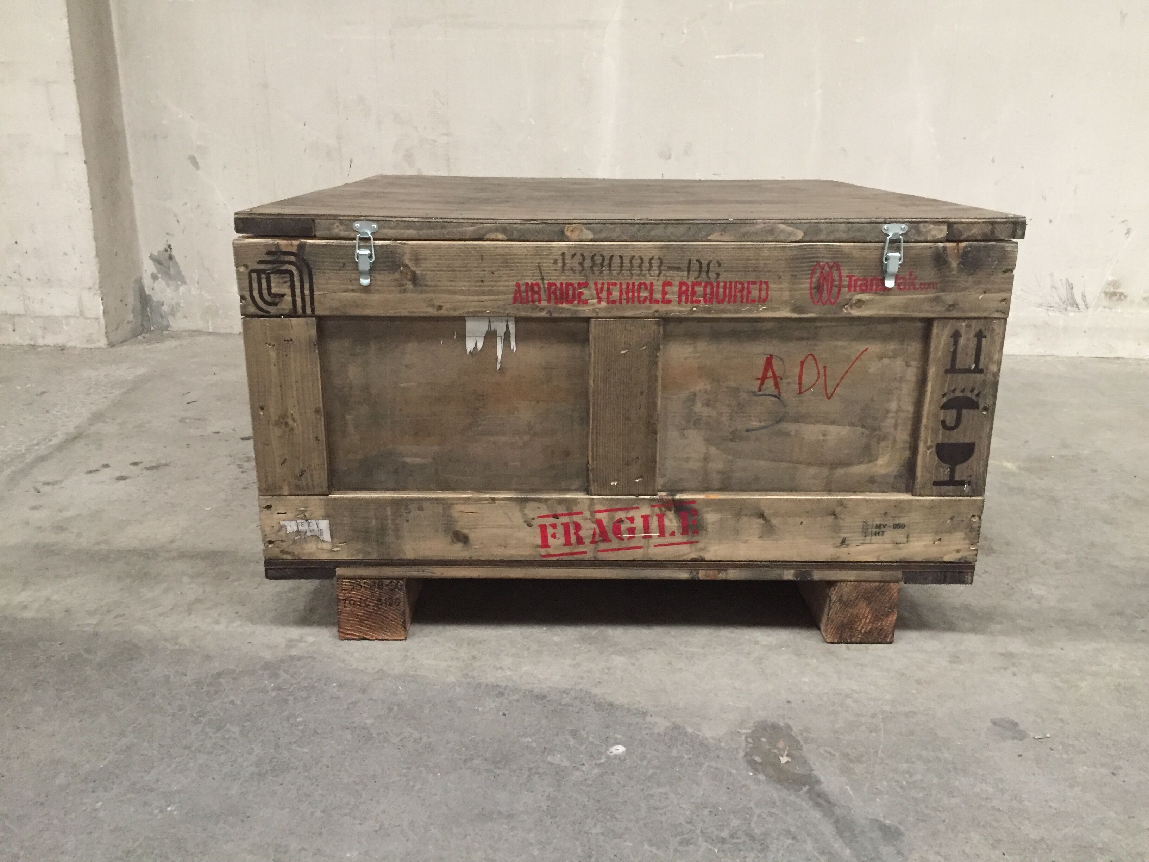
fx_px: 963
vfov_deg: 48.2
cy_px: 431
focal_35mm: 29
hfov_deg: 61.7
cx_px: 574
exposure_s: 1/17
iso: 250
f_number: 2.2
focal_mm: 4.15
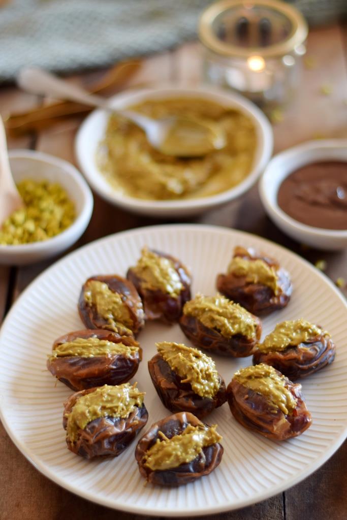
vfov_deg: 27.0
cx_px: 174
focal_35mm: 75
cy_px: 260
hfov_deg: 18.2
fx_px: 1084
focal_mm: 50
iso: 200
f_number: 1.8
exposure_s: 1/250
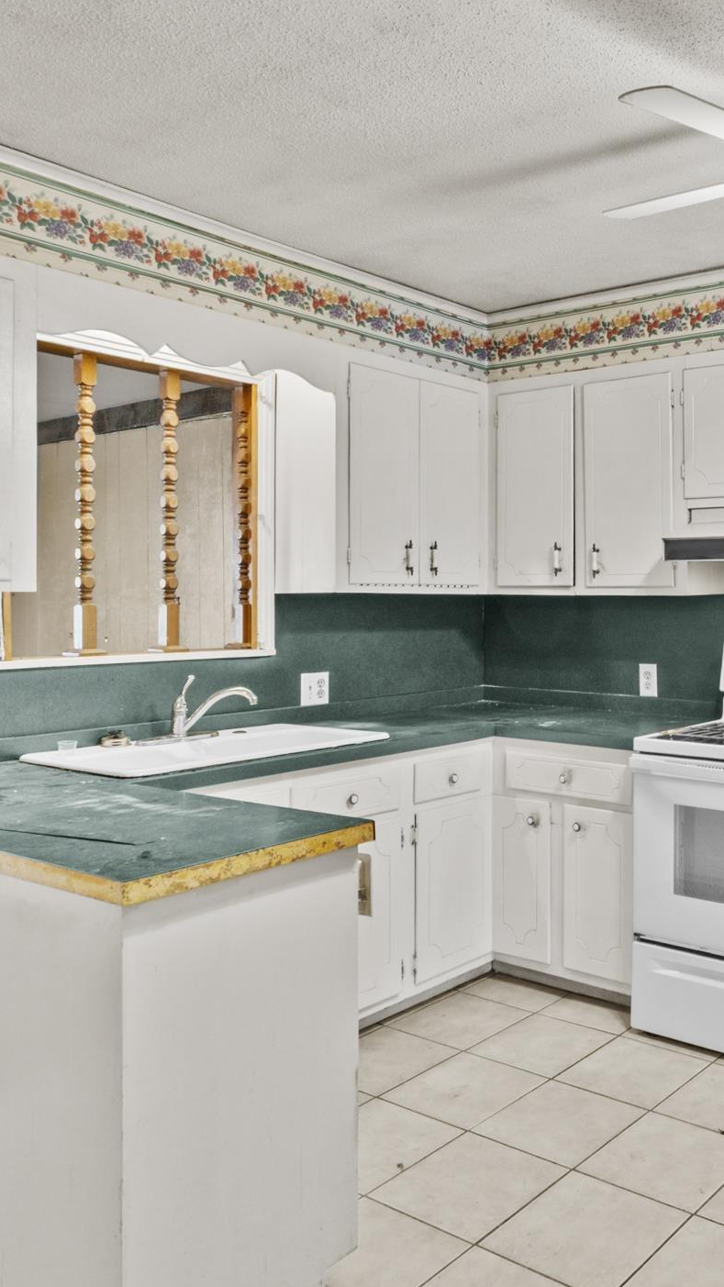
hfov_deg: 37.8
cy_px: 608
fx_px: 956
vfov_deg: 67.9
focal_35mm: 28
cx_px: 693
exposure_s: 2
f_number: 8
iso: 400
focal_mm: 10
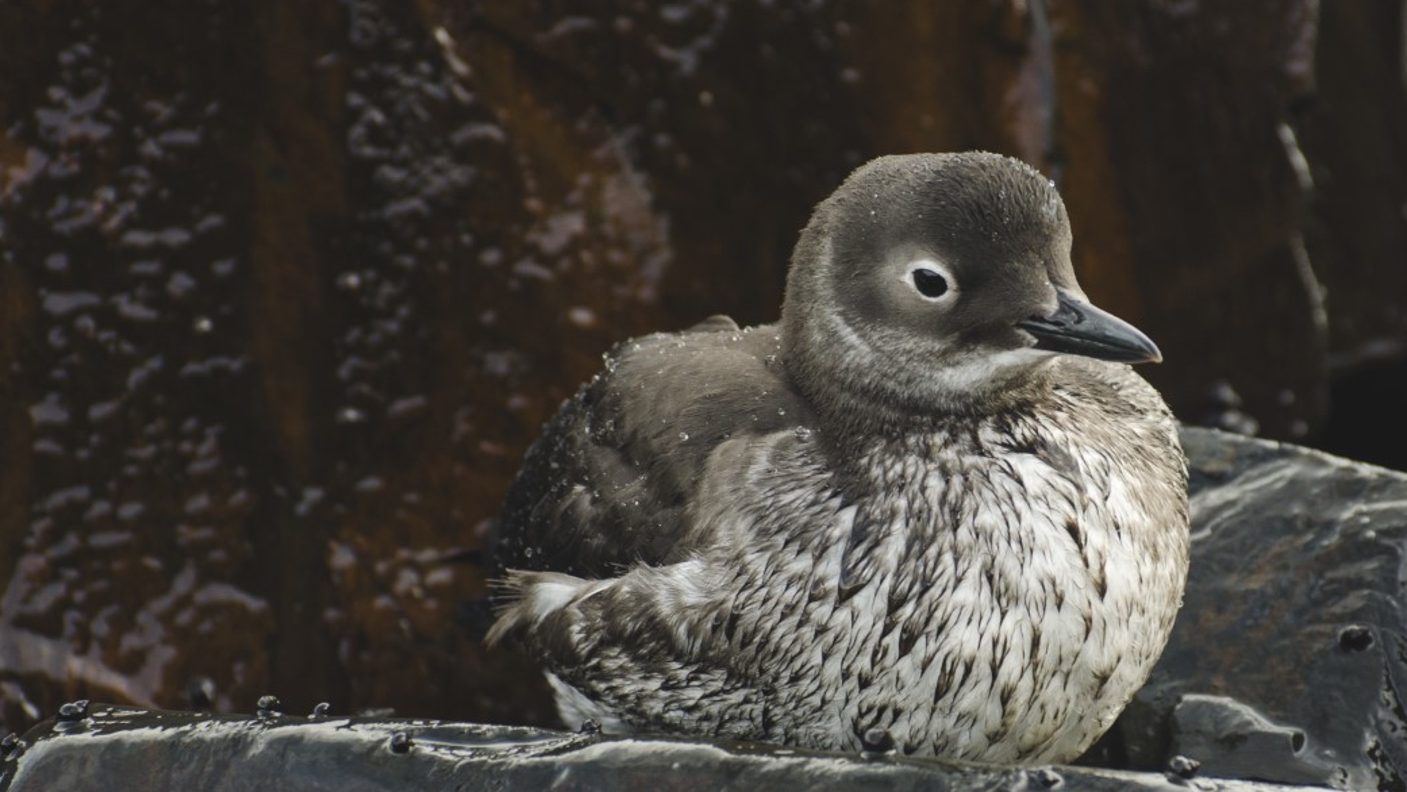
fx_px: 14210
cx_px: 862
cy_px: 474
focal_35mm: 381
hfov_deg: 5.7
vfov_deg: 3.2
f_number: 4.8
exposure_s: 1/200
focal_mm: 155
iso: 200
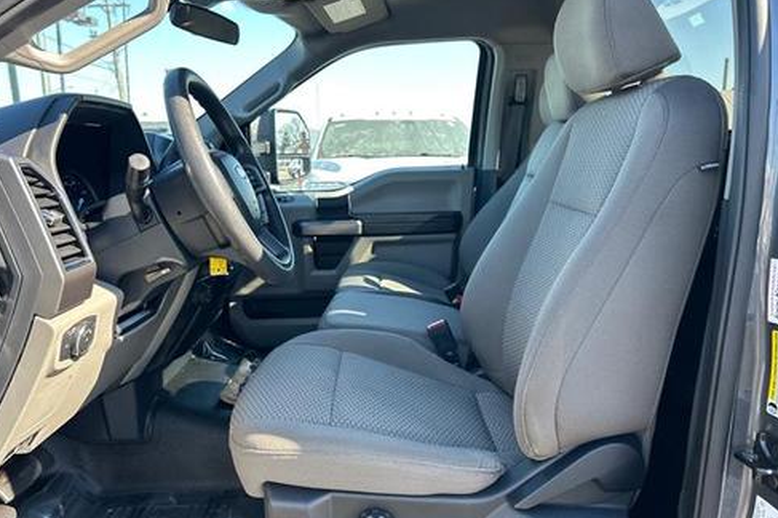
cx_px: 393
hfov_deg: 65.5
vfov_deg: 46.3
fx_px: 605
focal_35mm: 28
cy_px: 257
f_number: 1.5
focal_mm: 5.7
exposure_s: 1/264
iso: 40
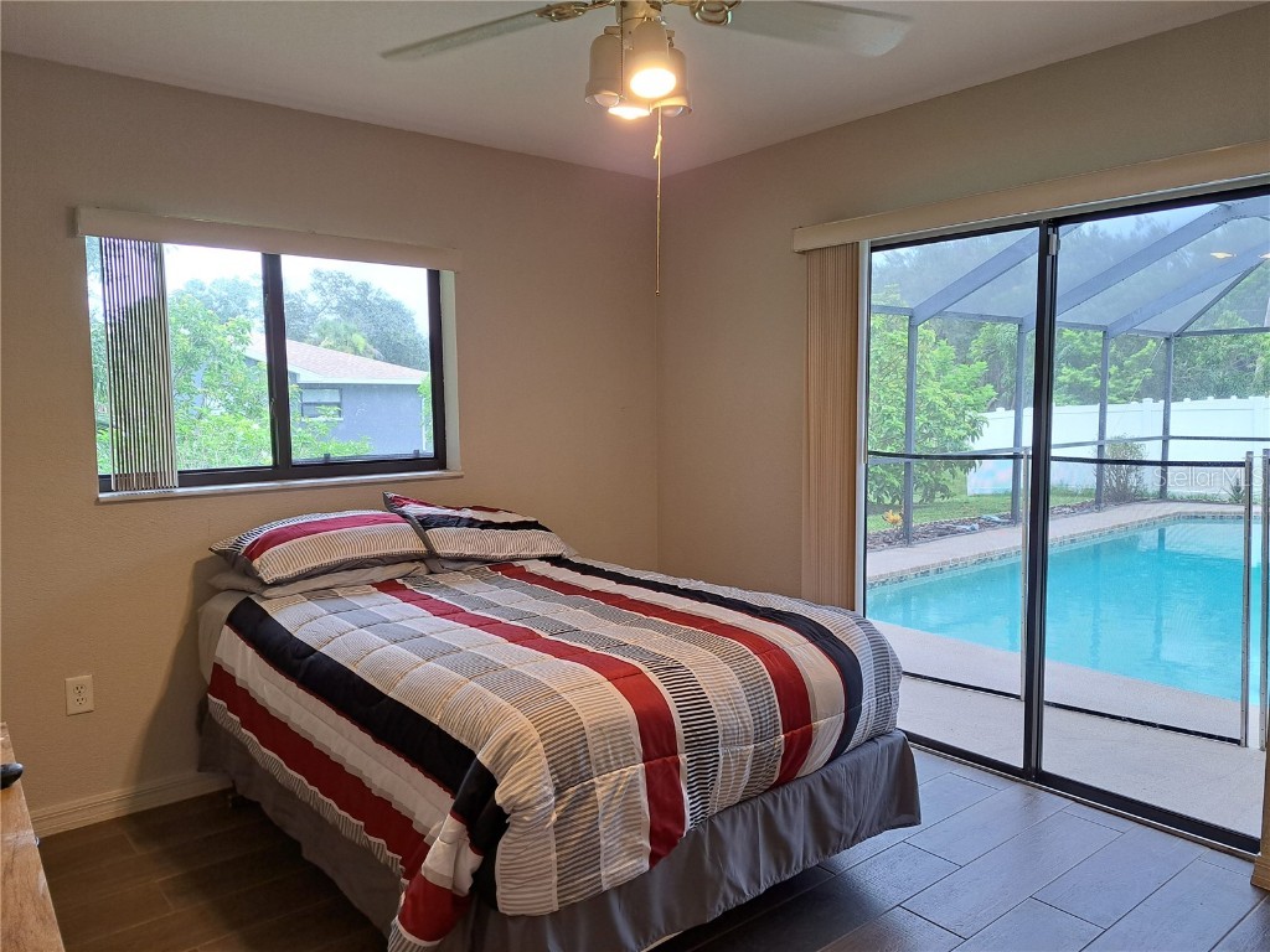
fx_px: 881
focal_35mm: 24
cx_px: 635
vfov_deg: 56.8
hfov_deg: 71.6
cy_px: 476
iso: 64
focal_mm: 5.23
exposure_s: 1/60
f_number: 1.8
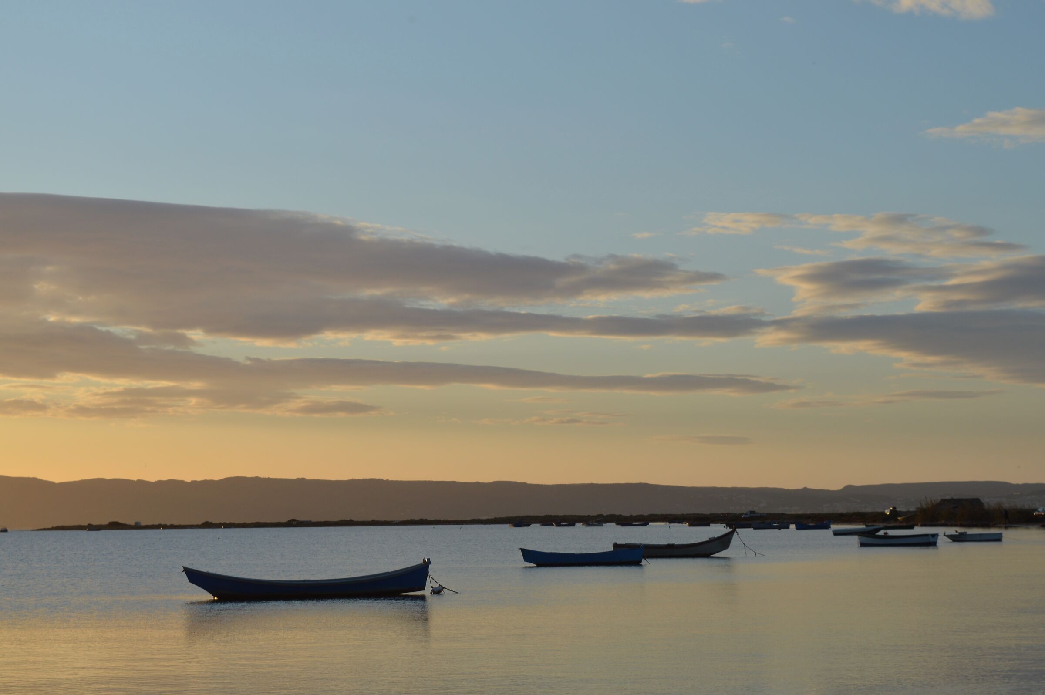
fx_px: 2175
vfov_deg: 18.2
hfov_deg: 27.0
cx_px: 522
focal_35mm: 75
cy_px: 348
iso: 100
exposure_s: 1/320
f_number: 9
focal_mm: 50
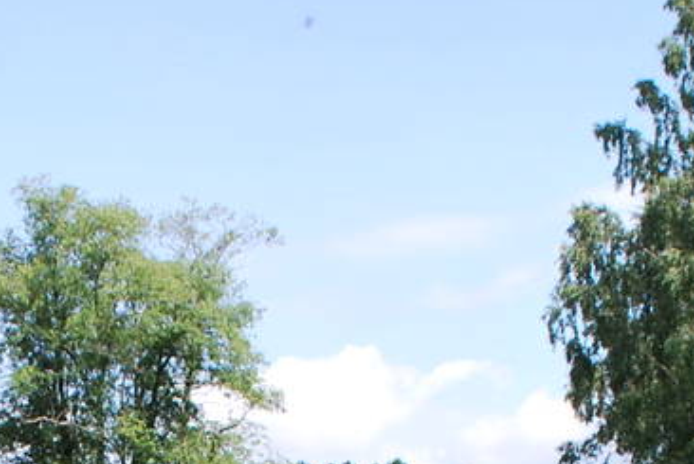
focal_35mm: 118
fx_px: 2277
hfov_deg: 17.2
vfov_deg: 10.8
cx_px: 142
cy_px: 868
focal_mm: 18
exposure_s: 1/200
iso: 100
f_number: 7.1
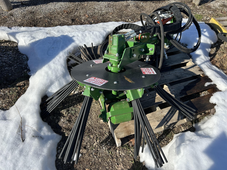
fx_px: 170
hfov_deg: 67.3
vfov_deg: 53.1
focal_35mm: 26
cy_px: 85
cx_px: 114
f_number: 1.5
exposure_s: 1/3356
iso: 50
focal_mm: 5.7
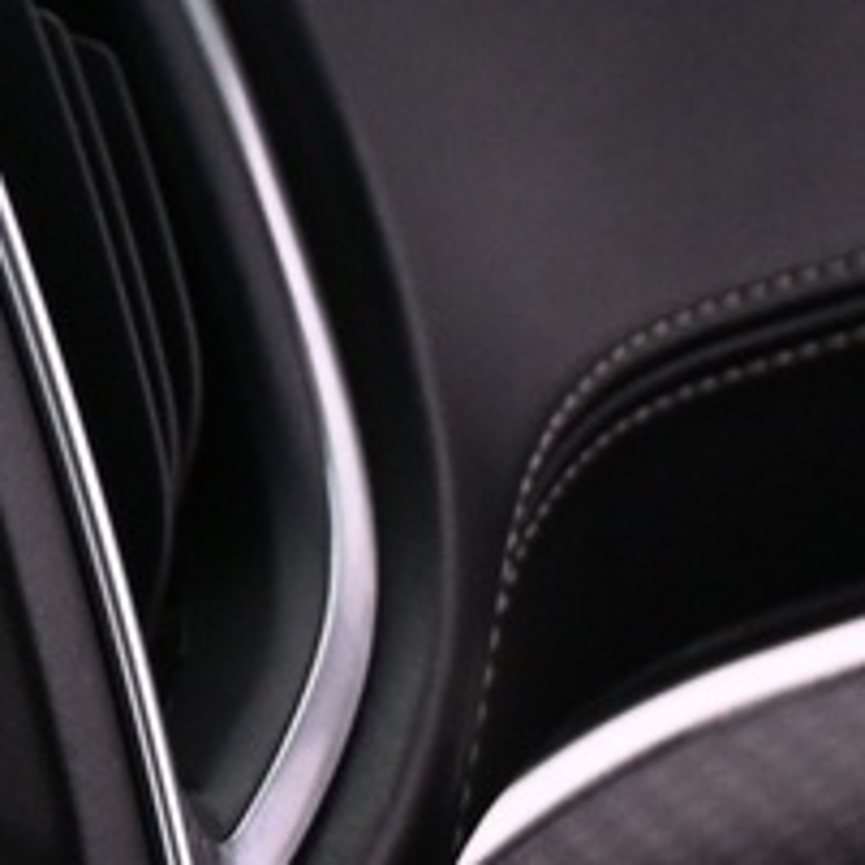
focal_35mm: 205
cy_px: -13
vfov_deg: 8.5
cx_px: -1915
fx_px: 5796
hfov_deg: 7.3
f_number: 3.8
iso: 900
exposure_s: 1/30
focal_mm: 20
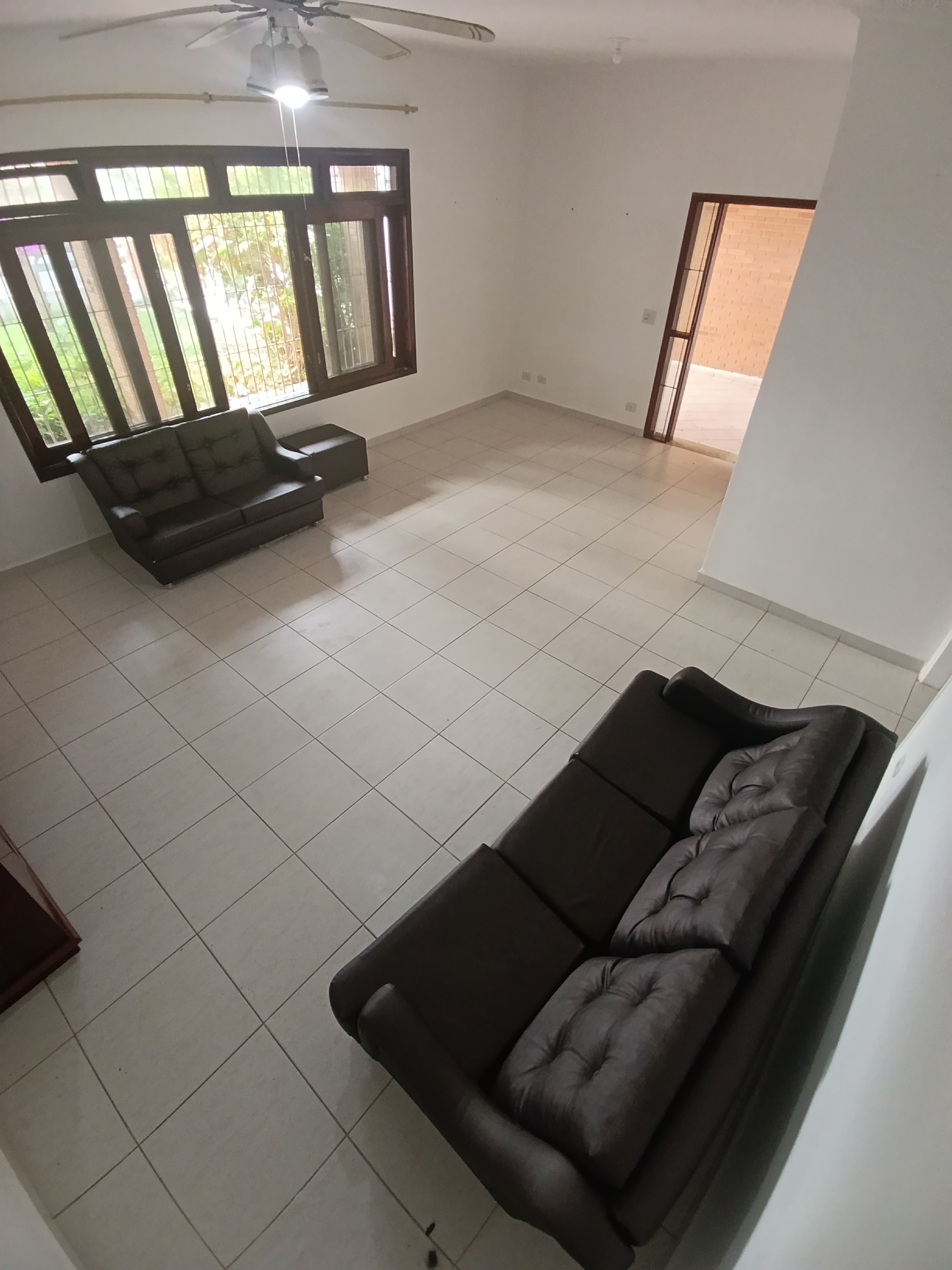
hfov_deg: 78.1
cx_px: 476
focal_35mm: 16
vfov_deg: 94.5
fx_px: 587
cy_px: 635
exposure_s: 1/60
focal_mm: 1.65
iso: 500
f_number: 2.2
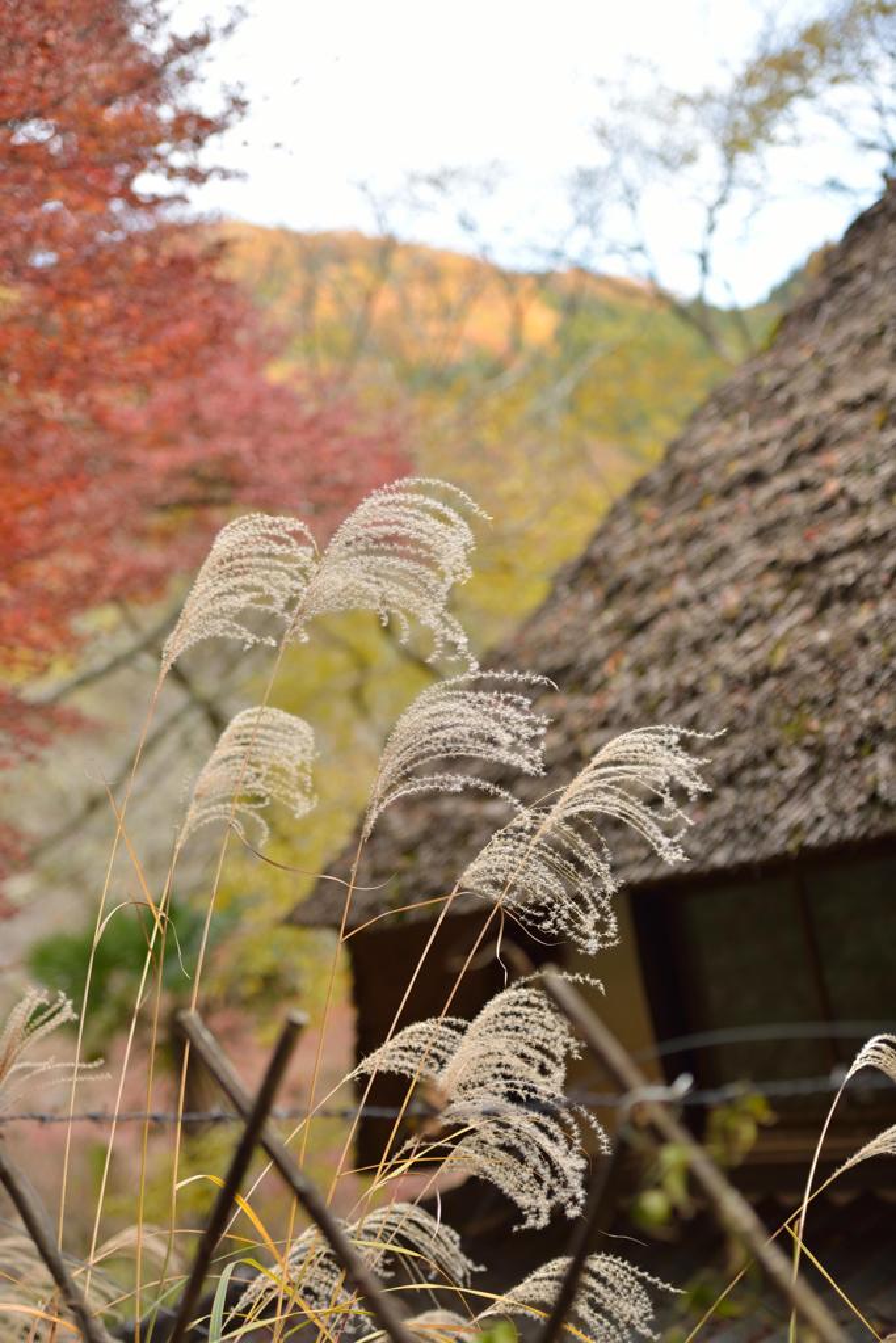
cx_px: 448
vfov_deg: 28.8
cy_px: 672
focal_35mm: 70
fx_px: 2612
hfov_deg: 19.5
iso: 100
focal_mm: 70
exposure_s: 1/50
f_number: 2.8
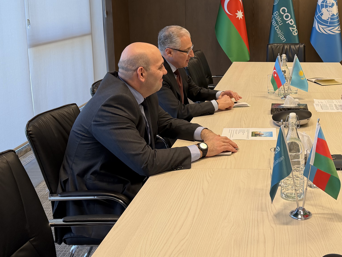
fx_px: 445
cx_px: 262
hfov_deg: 40.7
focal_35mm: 45
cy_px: 60
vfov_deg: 31.5
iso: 200
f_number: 1.78
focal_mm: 6.76
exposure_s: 1/121
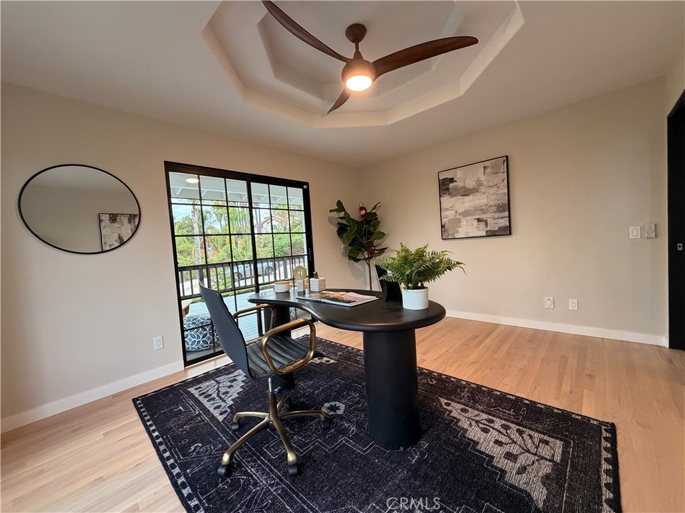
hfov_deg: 102.1
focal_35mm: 14
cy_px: 256
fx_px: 277
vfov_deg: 85.7
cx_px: 342
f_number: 2.2
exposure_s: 1/120
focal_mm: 2.22
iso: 320
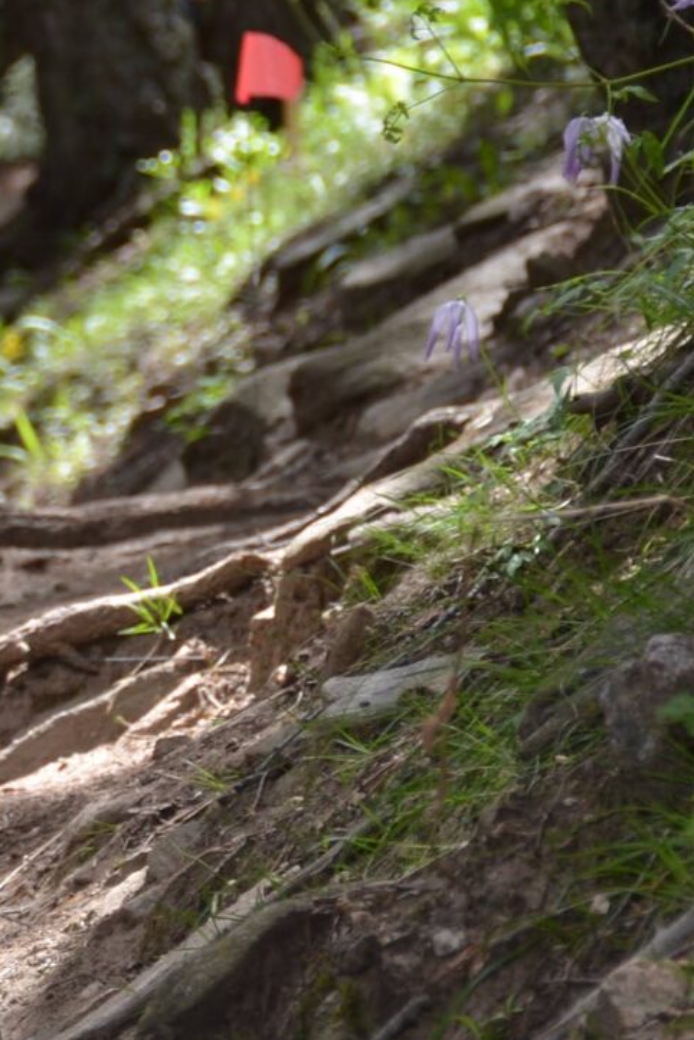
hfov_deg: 3.2
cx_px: -742
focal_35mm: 424
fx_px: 12260
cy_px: 501
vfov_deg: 4.9
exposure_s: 1/200
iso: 160
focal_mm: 80
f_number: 5.3
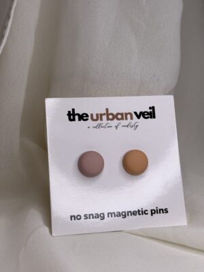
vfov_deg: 36.8
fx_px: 409
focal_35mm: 52
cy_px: 136
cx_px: 102
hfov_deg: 28.0
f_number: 1.6
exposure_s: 1/414
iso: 32
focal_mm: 5.96
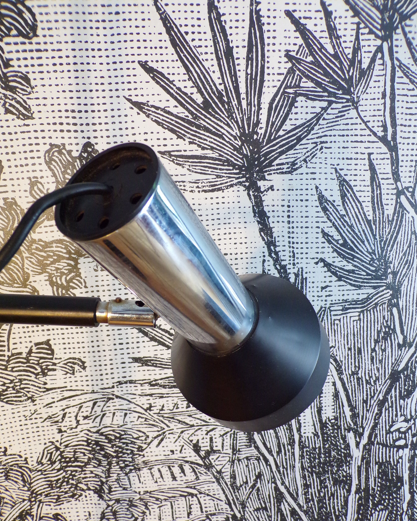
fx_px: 401
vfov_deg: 66.0
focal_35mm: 26
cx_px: 202
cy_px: 276
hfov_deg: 54.9
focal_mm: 4.3
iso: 277
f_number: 3
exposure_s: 1/17
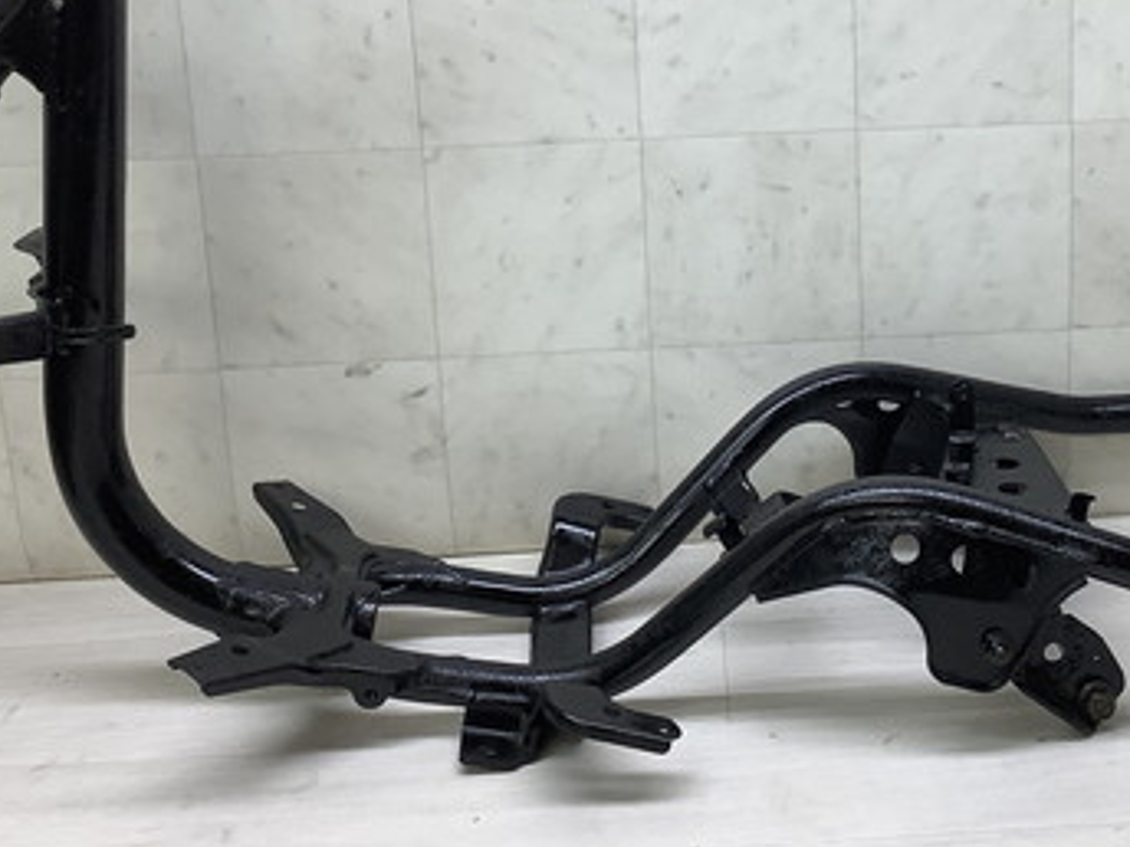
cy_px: 250
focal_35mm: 54
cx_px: 779
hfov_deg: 35.1
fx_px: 1763
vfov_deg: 26.8
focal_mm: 3.3
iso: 64
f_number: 2.4
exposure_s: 1/120
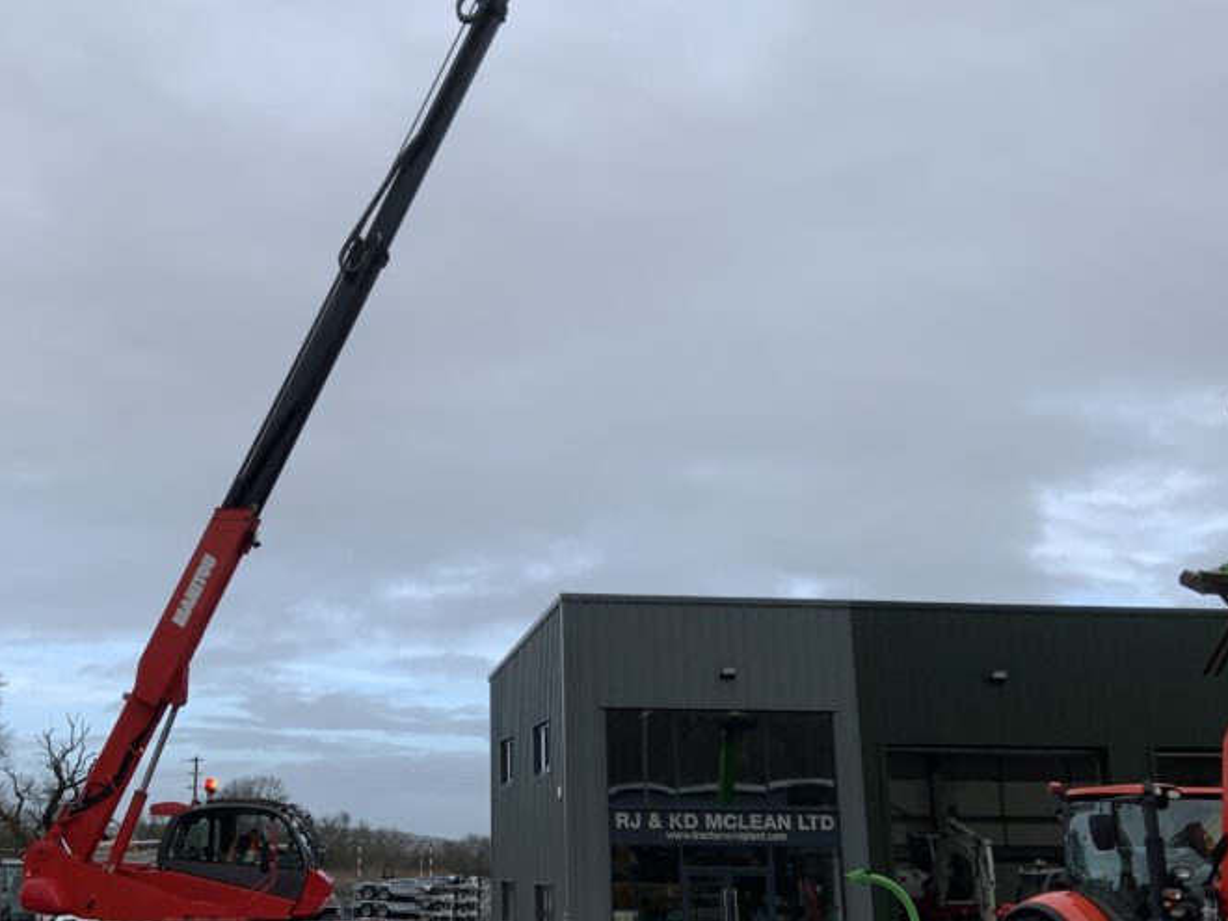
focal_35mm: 45
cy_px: 415
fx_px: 1596
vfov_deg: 32.2
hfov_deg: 41.8
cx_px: 460
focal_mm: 3
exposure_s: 1/728
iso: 16
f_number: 1.8
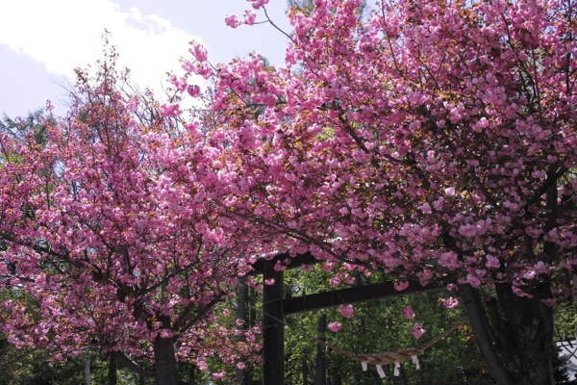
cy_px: 192
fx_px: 657
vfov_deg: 32.6
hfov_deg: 47.4
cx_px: 288
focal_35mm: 41
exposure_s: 1/40
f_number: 14
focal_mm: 24.2
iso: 100
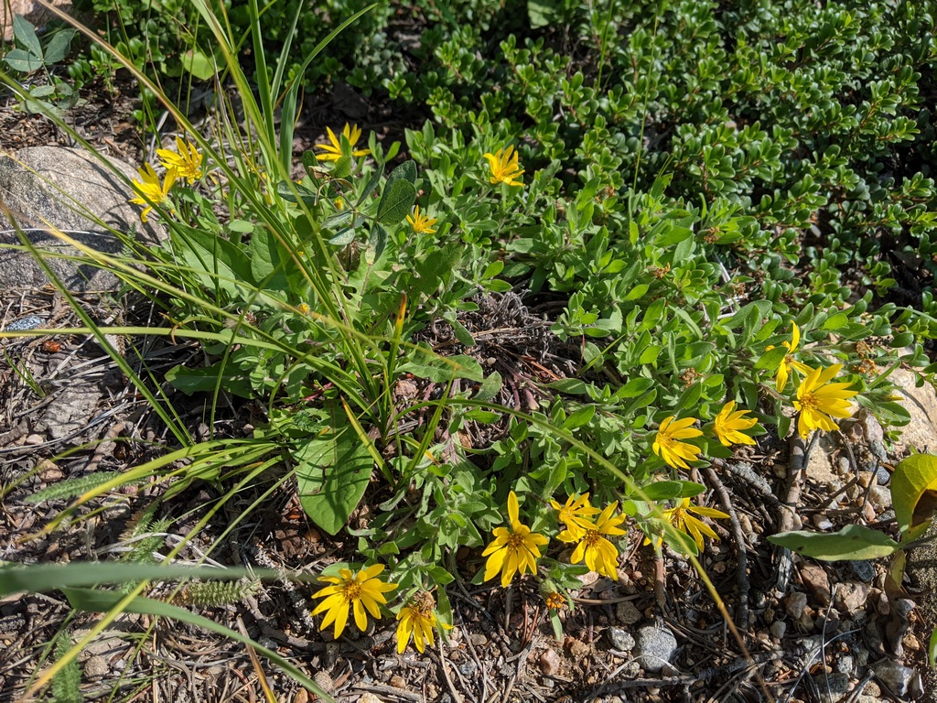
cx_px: 468
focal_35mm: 27
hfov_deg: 65.3
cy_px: 352
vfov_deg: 51.4
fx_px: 731
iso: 40
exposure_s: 1/2611
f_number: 1.8
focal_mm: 4.44
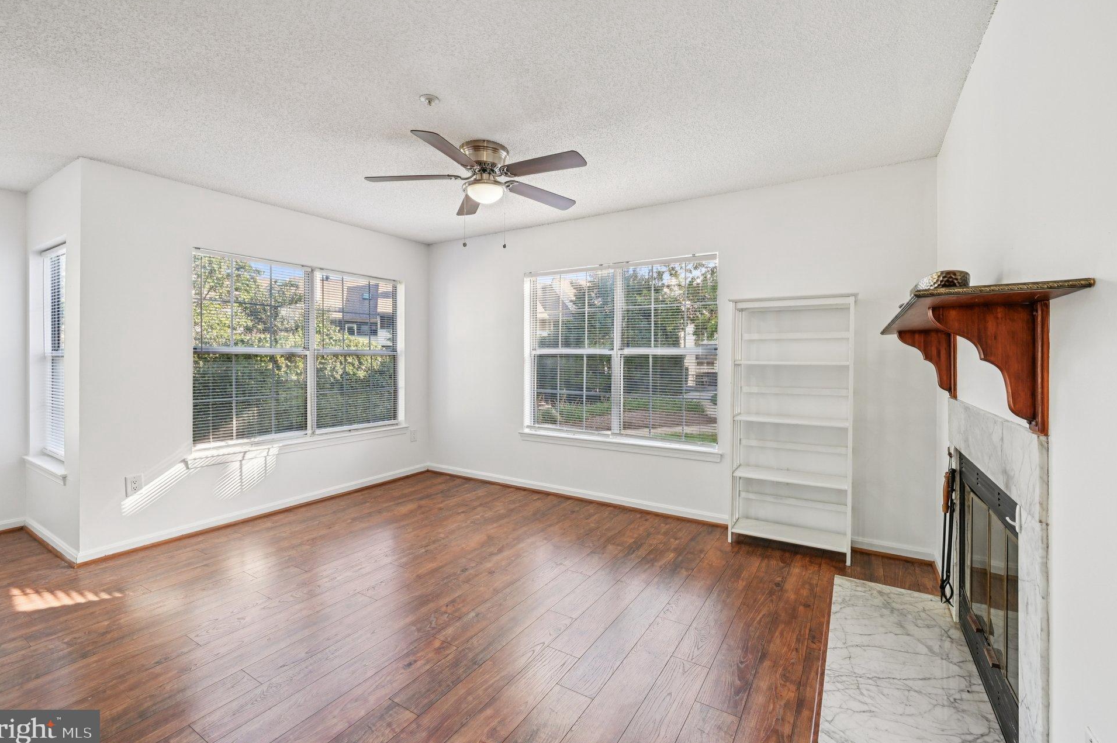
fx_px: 465
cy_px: 354
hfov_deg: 100.4
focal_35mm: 15
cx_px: 569
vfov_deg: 77.2
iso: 110
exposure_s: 1/15
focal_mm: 14
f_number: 8
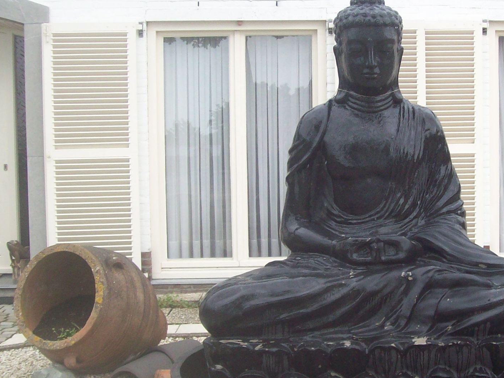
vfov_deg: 22.9
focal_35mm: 64
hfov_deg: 29.9
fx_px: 932
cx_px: 366
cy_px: 198
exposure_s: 1/344
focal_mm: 6
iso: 80
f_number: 2.7
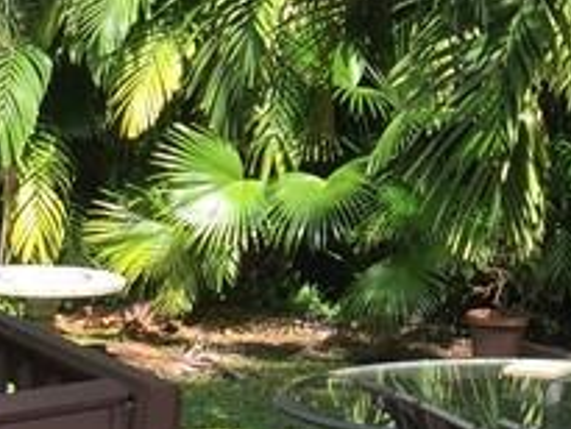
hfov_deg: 13.5
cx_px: 507
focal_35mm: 145
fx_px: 2393
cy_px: -22
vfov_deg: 10.1
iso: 32
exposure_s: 1/501
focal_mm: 4.15
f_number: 2.2
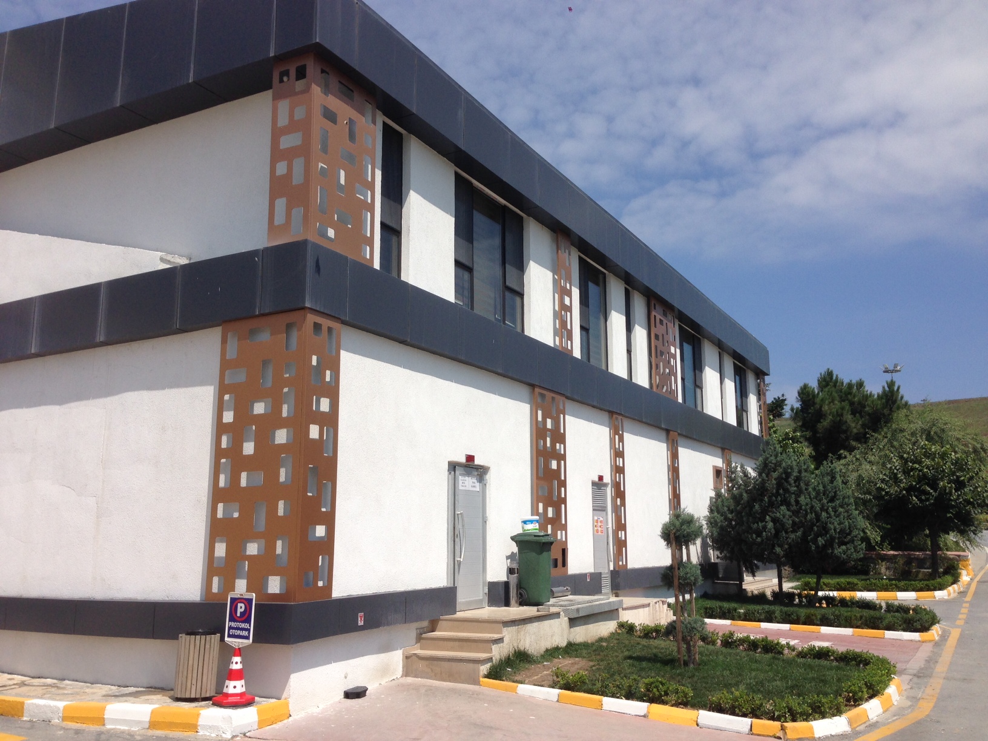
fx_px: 942
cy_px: 370
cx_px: 494
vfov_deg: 42.9
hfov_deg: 55.4
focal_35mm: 33
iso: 50
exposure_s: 1/2463
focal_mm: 4.12
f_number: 2.4
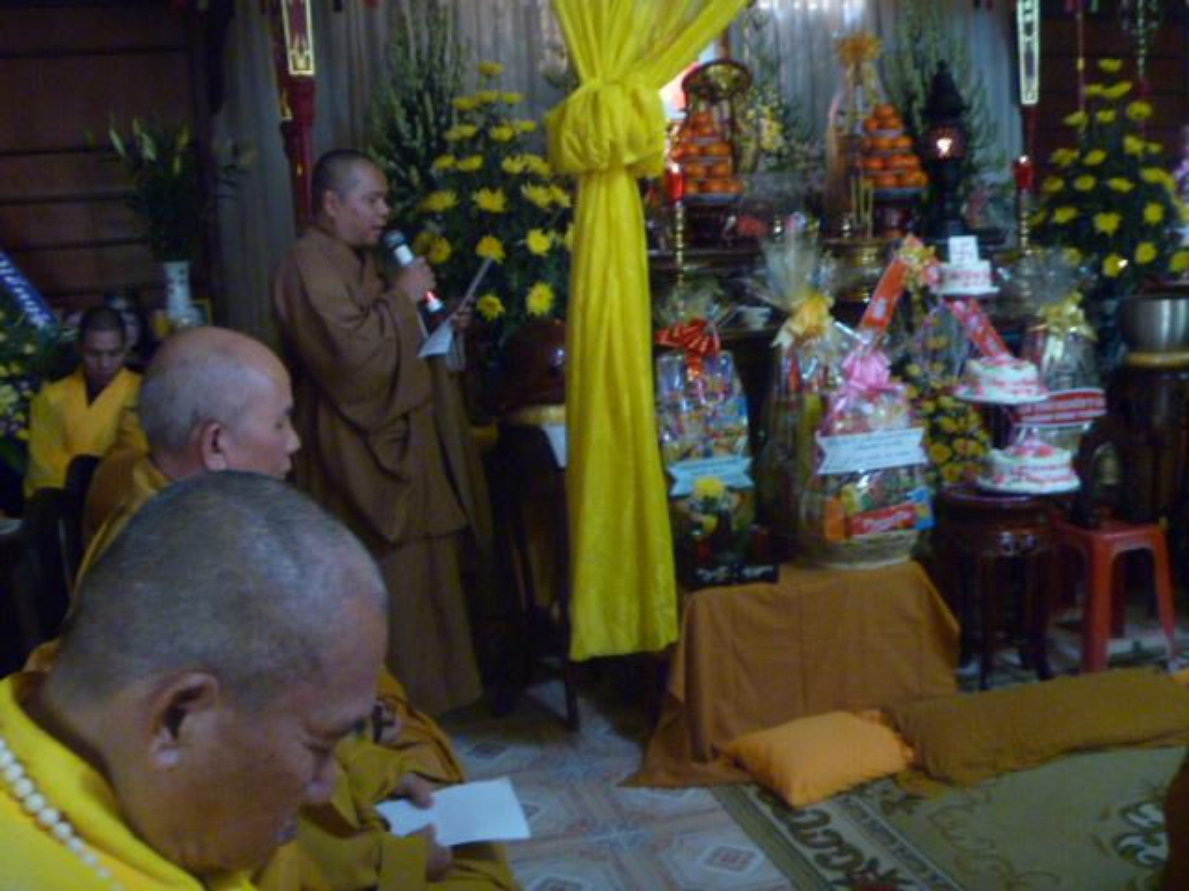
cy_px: 446
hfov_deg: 52.6
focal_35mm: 35
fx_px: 1202
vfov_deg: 40.7
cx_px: 594
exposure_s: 1/8
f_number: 3.5
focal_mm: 6.3
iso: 400
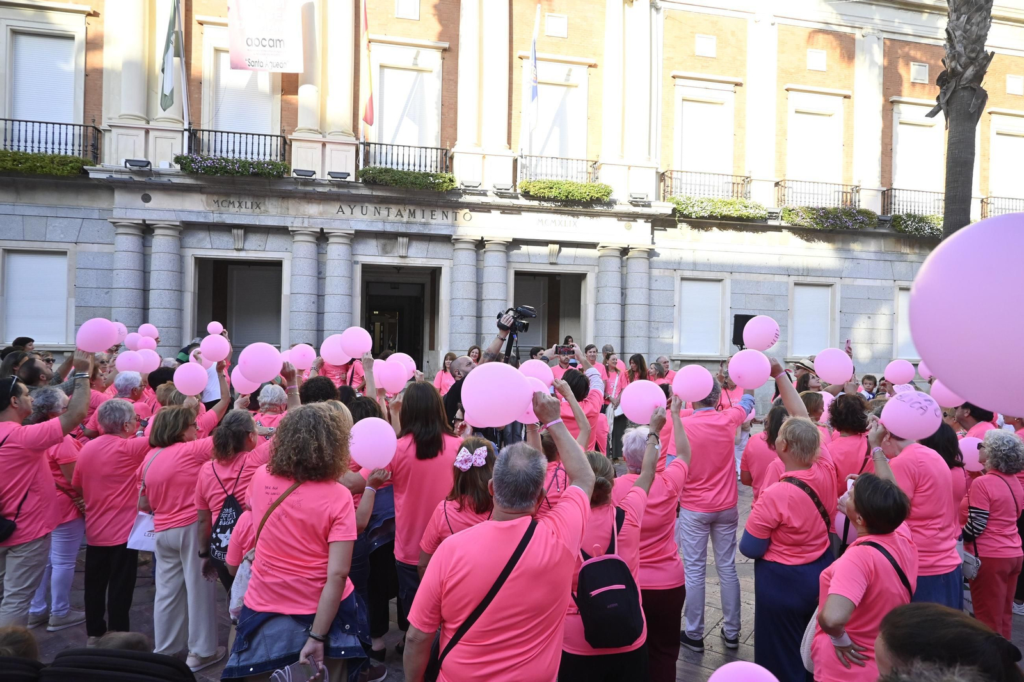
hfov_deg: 73.8
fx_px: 682
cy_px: 341
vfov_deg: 53.1
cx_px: 512
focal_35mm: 24
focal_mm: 16
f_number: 6.3
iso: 800
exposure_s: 1/500
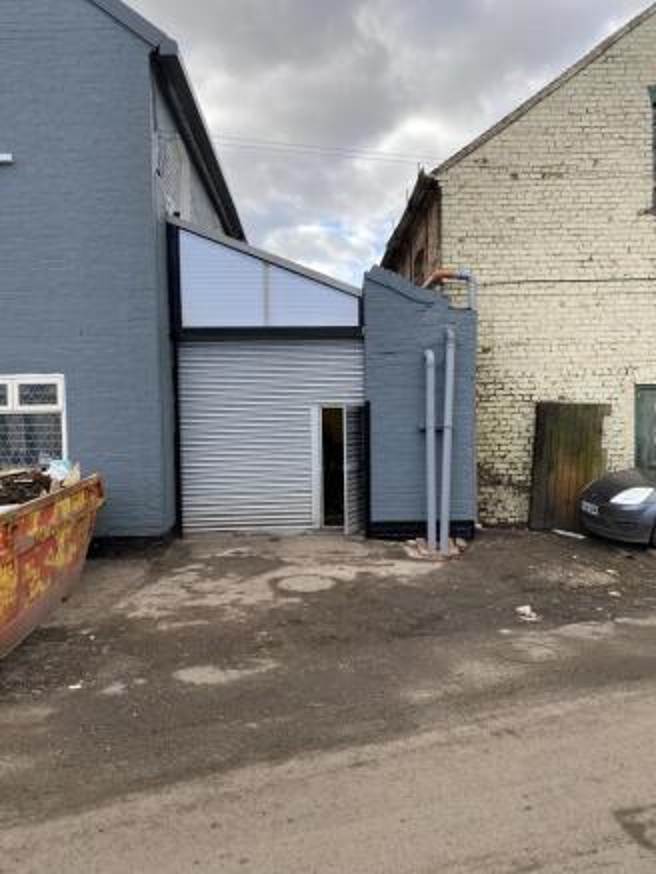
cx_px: 328
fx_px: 657
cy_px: 437
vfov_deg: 67.3
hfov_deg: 53.1
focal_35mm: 26
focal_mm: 4.25
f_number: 1.8
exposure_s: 1/600
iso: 32
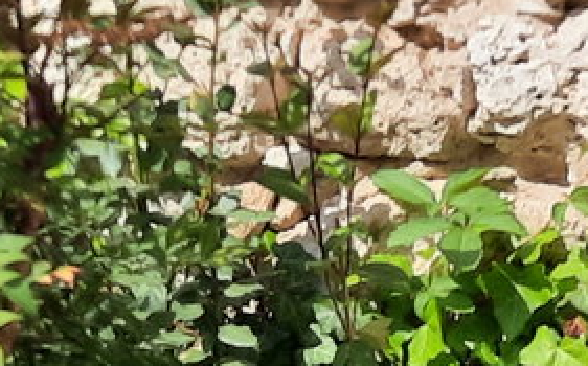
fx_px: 2417
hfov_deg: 13.4
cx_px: 749
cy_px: 650
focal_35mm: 151
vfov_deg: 8.4
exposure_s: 1/853
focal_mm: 4.6
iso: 32
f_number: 2
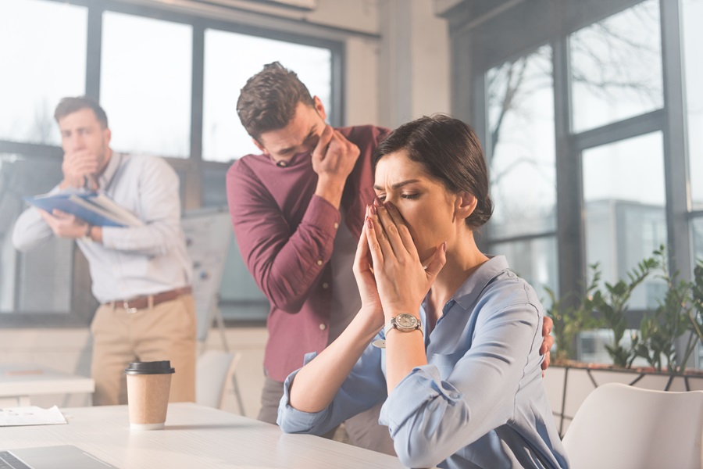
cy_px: 234
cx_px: 352
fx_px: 781
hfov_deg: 48.5
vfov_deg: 33.4
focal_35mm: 40
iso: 250
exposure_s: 1/160
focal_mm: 40
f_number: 2.8
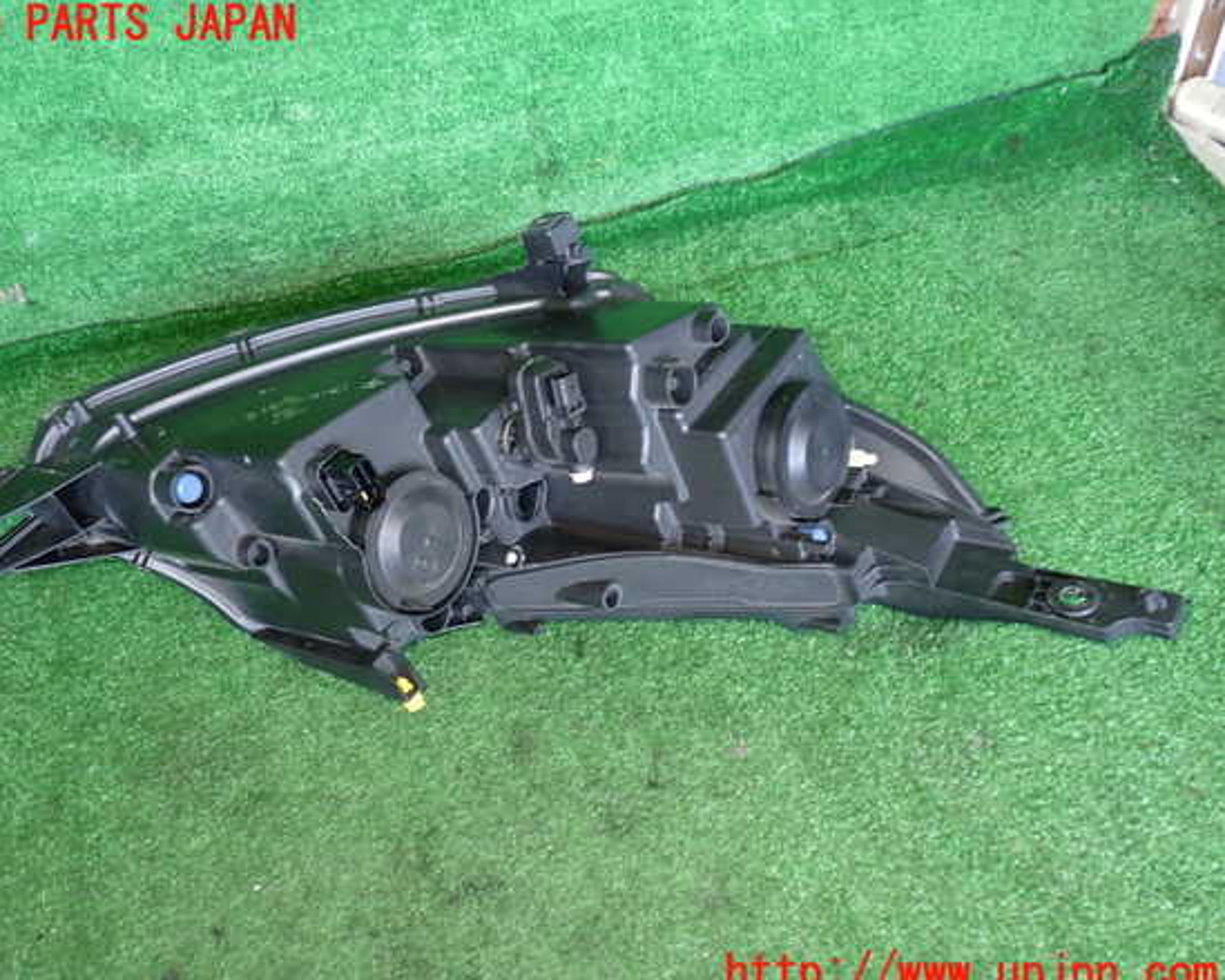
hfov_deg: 55.6
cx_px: 560
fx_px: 1160
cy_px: 500
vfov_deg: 45.8
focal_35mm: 32
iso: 200
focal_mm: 5.4
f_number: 2.3
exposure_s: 1/40
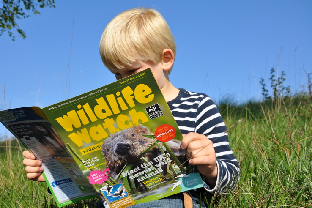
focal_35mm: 42
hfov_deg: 46.4
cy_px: 104
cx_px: 156
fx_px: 364
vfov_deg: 31.9
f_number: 10
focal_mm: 28
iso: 200
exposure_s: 1/400
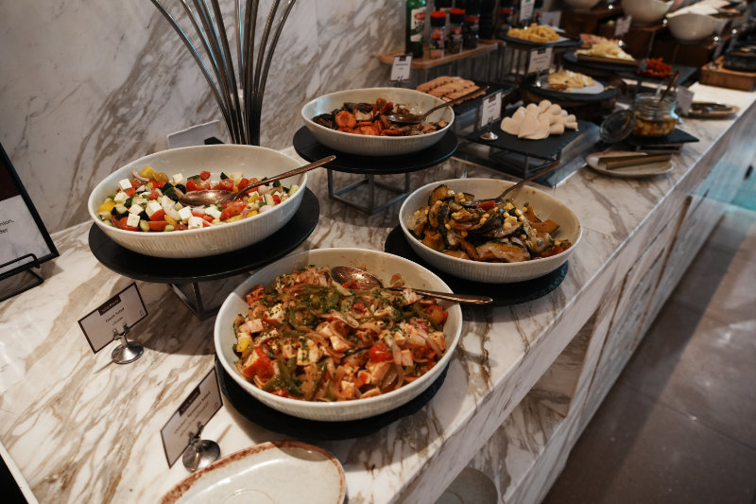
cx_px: 378
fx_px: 472
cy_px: 252
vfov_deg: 56.1
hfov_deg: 77.3
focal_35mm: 22
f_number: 2.5
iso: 500
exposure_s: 1/50
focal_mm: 15
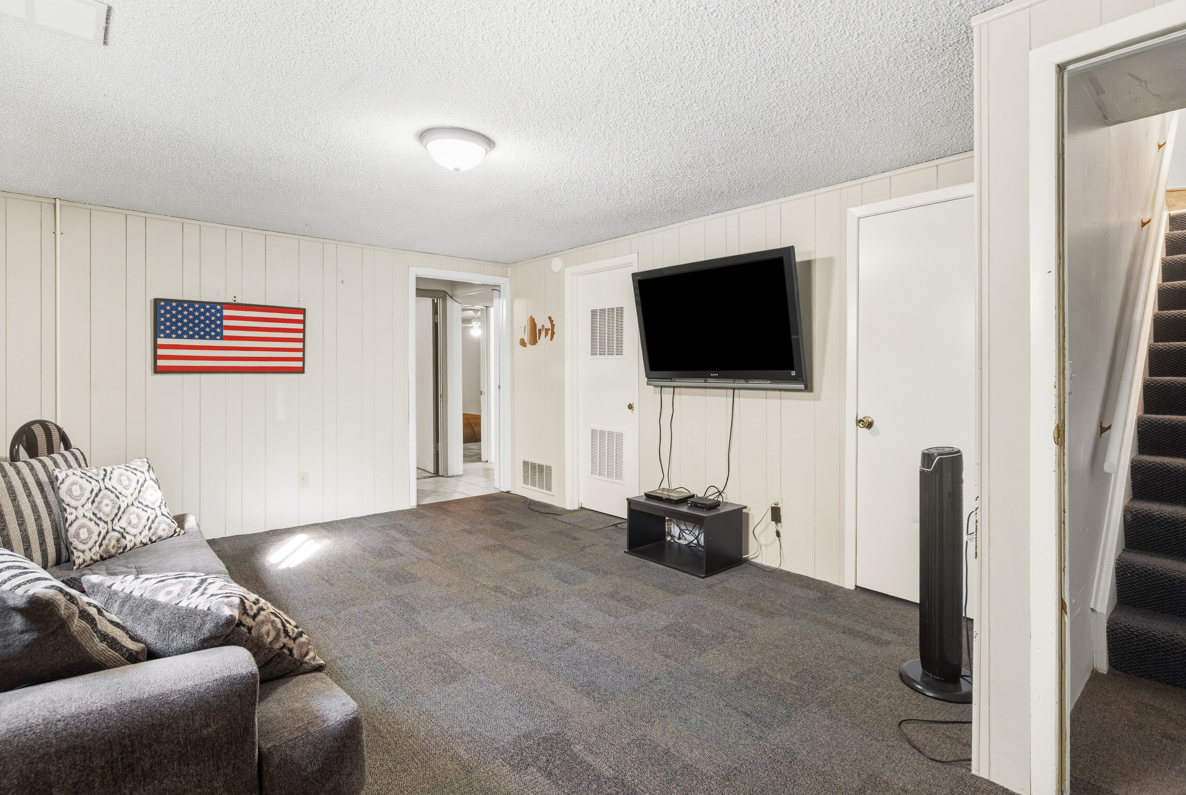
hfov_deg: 93.1
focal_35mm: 17
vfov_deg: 70.6
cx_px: 625
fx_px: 561
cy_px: 379
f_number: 6.3
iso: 200
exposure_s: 1/320
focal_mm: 16
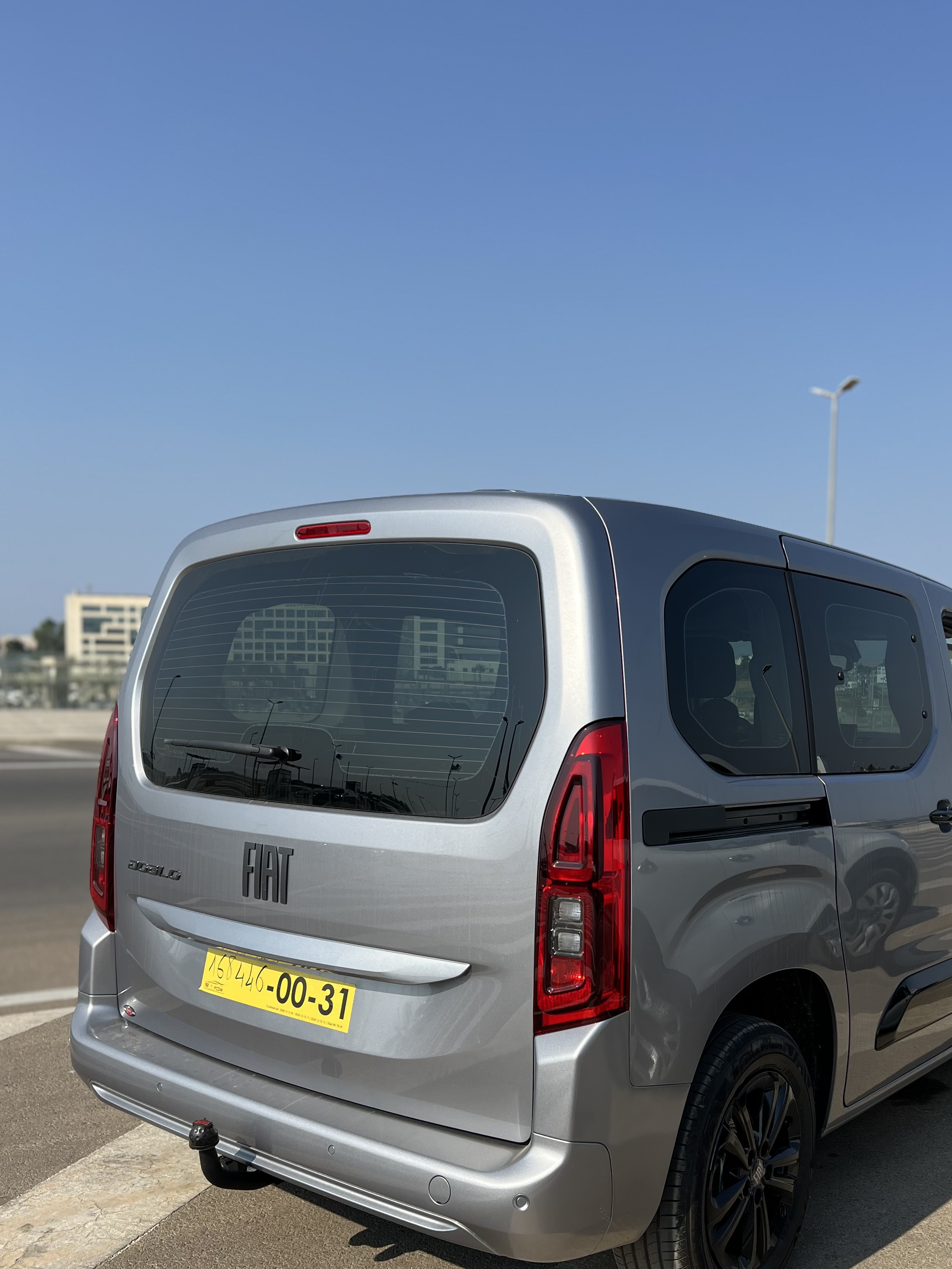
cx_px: 573
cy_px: 761
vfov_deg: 56.4
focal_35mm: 32
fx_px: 1173
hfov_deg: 43.9
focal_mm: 5.7
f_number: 1.5
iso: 50
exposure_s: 1/4115
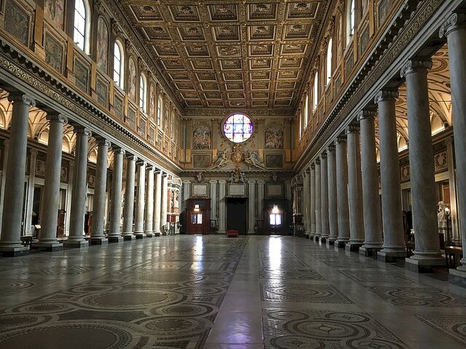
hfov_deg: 61.7
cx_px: 233
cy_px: 174
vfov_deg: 48.2
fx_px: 390
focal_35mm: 29
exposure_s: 1/20
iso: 200
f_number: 2.2
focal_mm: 4.15
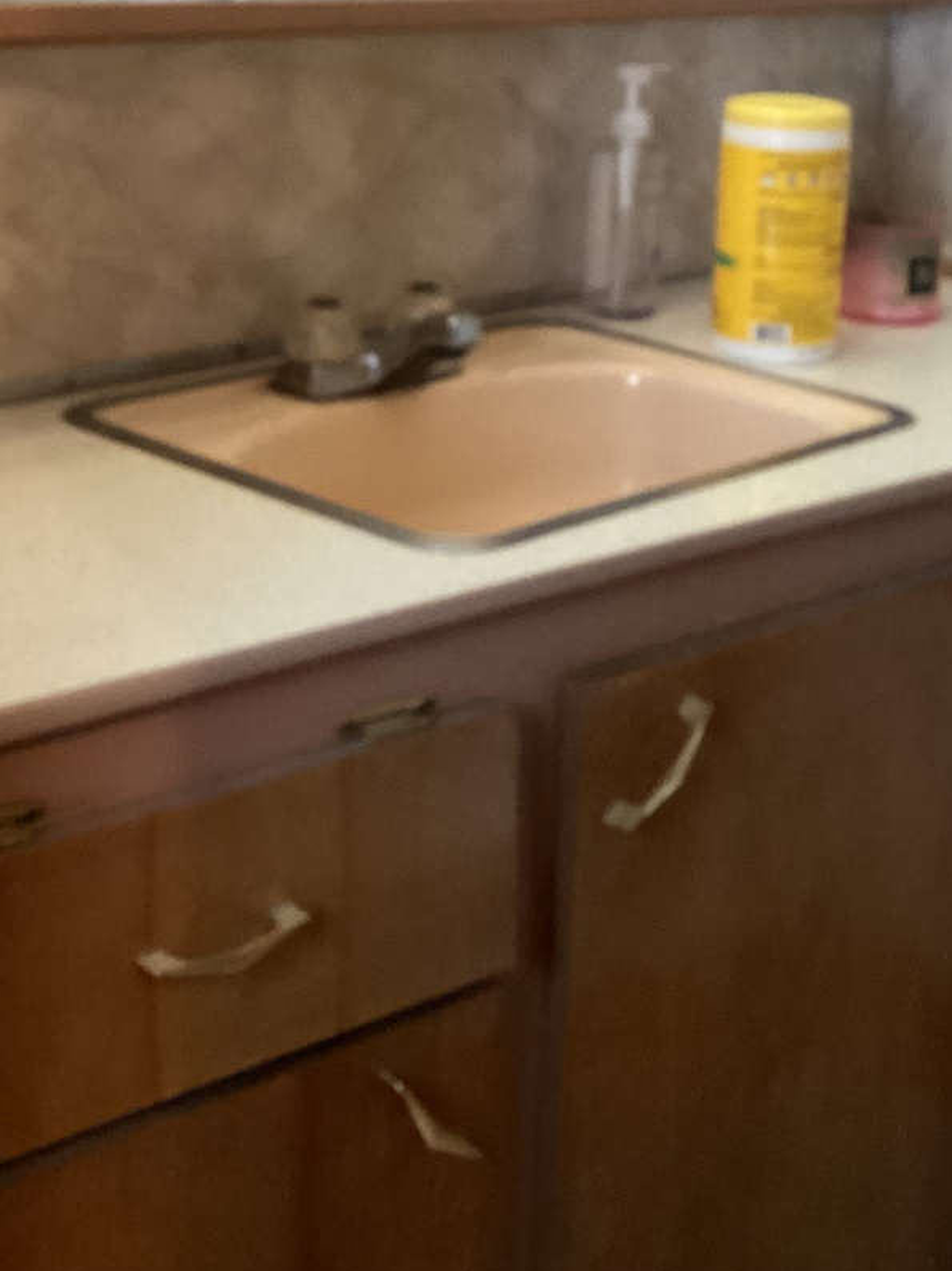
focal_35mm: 60
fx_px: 2201
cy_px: 50
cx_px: 717
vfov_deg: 30.3
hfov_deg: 24.1
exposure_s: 1/40
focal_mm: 3.3
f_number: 2.4
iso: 400
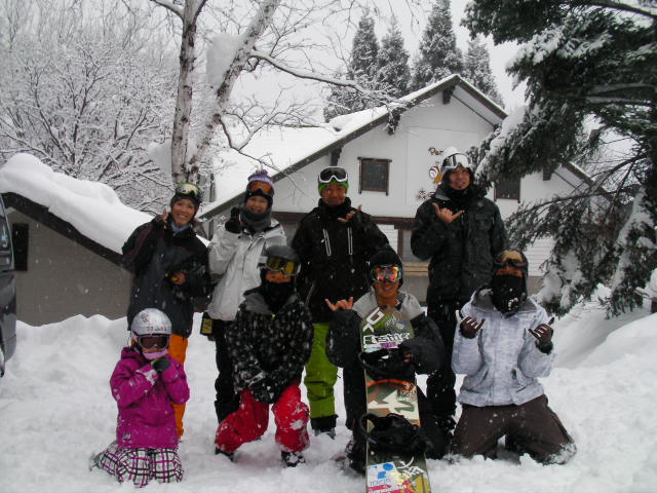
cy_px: 246
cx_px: 328
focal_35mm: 50
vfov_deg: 29.1
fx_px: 949
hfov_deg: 38.2
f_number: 3.5
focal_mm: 8.4
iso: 50
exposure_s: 1/155
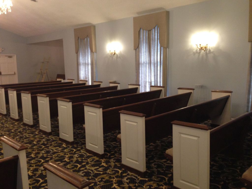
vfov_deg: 42.9
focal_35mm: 33
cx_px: 126
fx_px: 240
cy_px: 94
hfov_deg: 55.4
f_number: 2.4
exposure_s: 1/20
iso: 200
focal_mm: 4.12
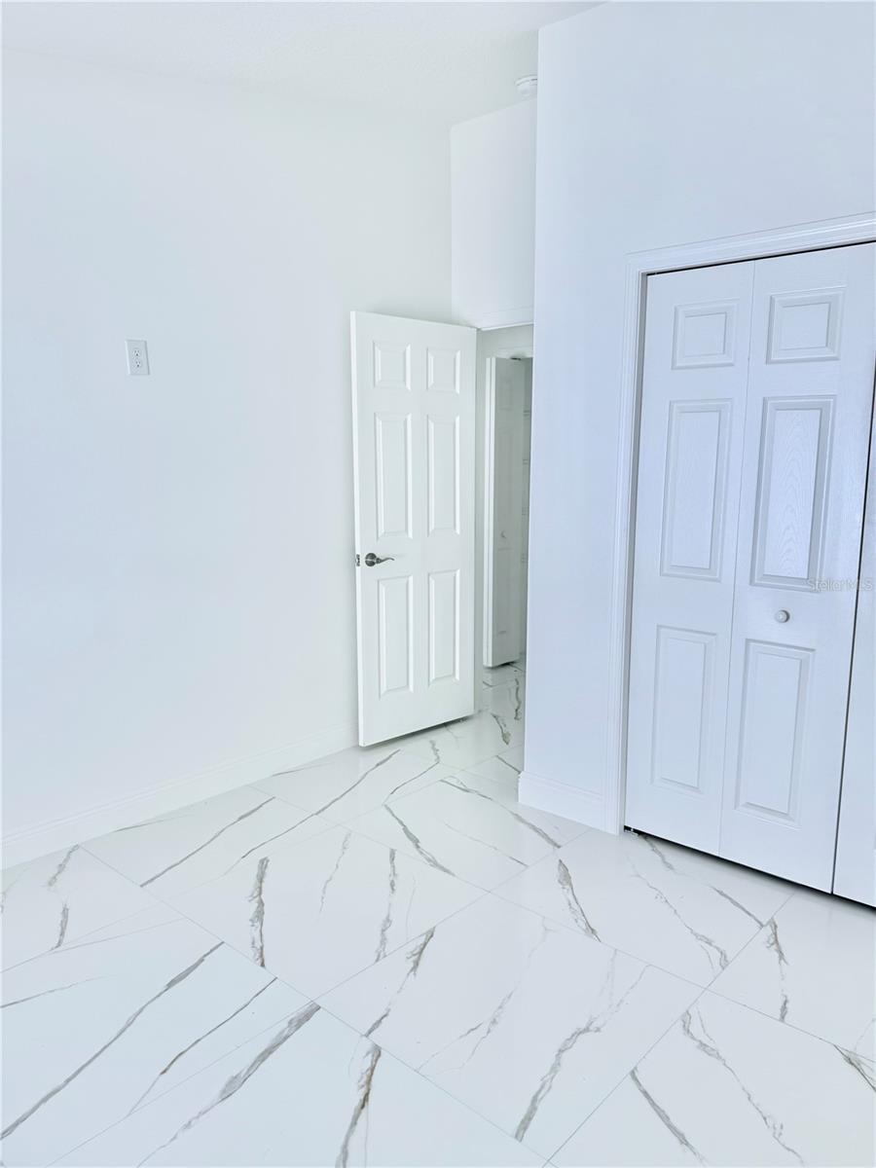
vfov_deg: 71.6
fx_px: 810
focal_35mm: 24
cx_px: 438
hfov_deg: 56.8
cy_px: 584
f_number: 1.78
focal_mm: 6.76
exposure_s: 1/310
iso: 80
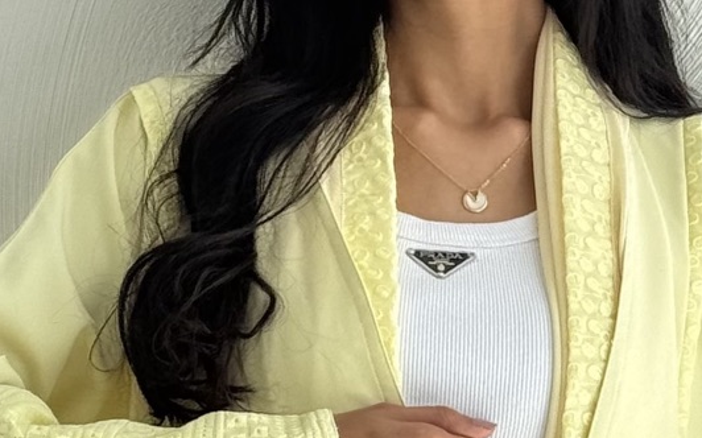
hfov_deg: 17.7
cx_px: 422
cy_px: 654
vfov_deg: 10.7
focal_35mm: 118
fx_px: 2257
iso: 64
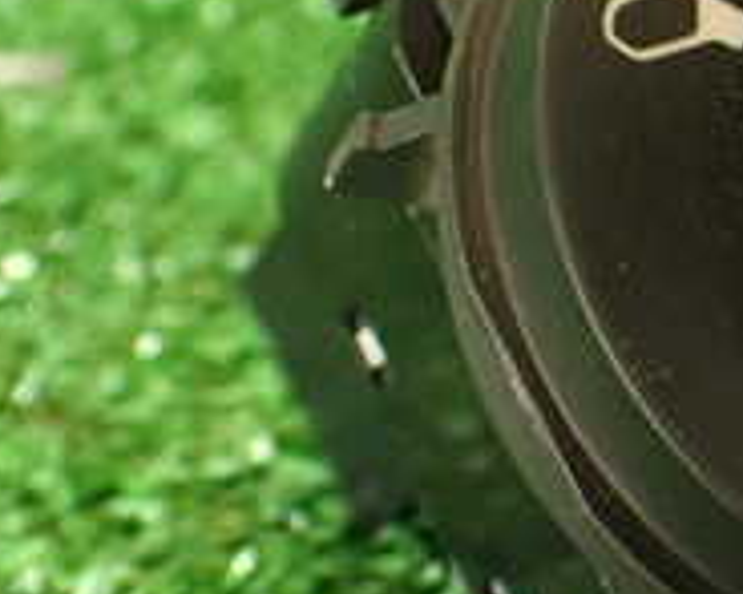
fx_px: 2242
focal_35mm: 102
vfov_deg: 15.1
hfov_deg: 18.1
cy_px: 234
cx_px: 824
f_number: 2.4
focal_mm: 5.79
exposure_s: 1/30
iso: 250
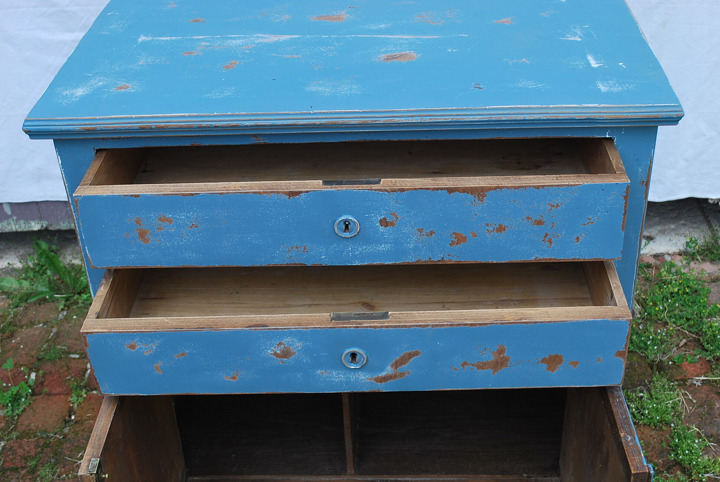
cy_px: 241
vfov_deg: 28.2
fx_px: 961
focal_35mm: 48
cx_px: 360
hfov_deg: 41.1
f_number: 5.6
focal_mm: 32
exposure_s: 1/125
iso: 180
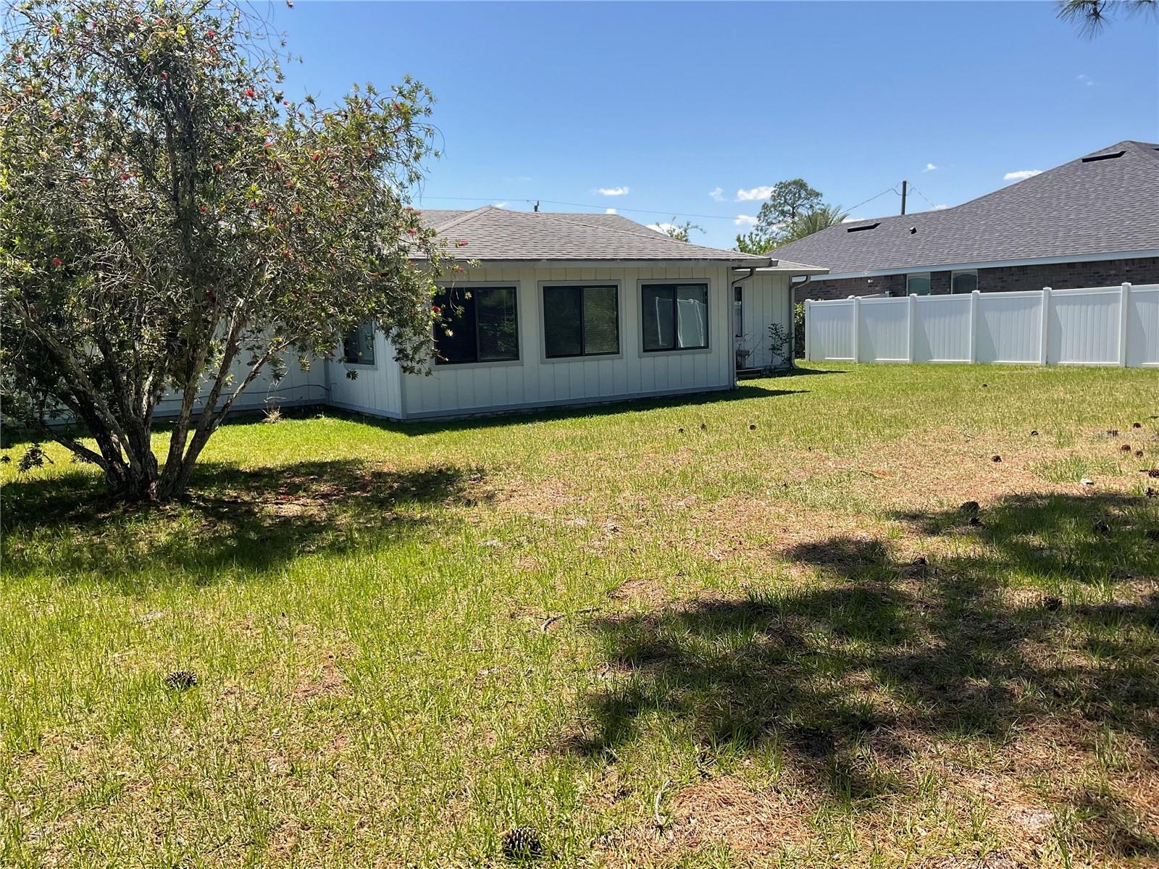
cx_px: 580
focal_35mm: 29
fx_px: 971
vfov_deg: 48.2
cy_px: 434
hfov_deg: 61.7
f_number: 1.8
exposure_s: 1/1342
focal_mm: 3
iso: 16
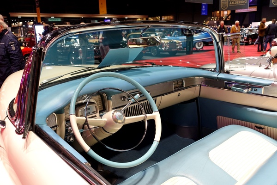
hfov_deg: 55.8
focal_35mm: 34
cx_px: 138
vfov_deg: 38.9
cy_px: 92
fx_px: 262
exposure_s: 1/40
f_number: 2.8
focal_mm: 12.35
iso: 400
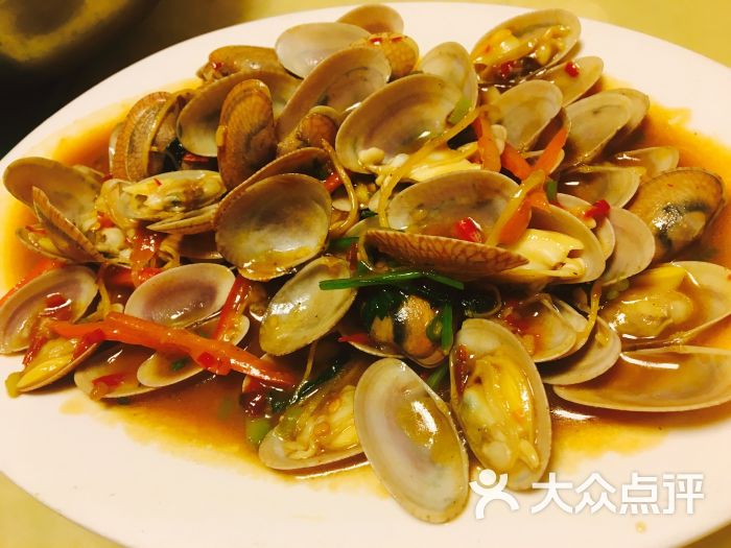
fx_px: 612
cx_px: 366
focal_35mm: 29
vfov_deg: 48.2
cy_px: 274
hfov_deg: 61.7
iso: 80
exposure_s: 1/33
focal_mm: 4.15
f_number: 2.2
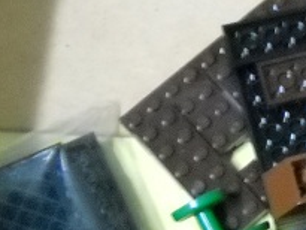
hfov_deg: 11.7
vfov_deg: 9.3
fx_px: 1415
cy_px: 96
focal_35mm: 160
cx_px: 476
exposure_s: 1/4
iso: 800
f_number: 3.1
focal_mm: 6.72
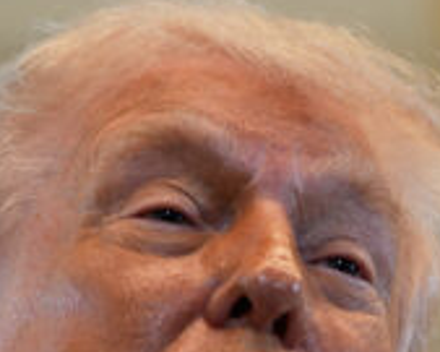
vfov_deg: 2.3
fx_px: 8681
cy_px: 446
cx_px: 499
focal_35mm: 667
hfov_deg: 2.9
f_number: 2.8
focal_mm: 178
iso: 500
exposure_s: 1/500
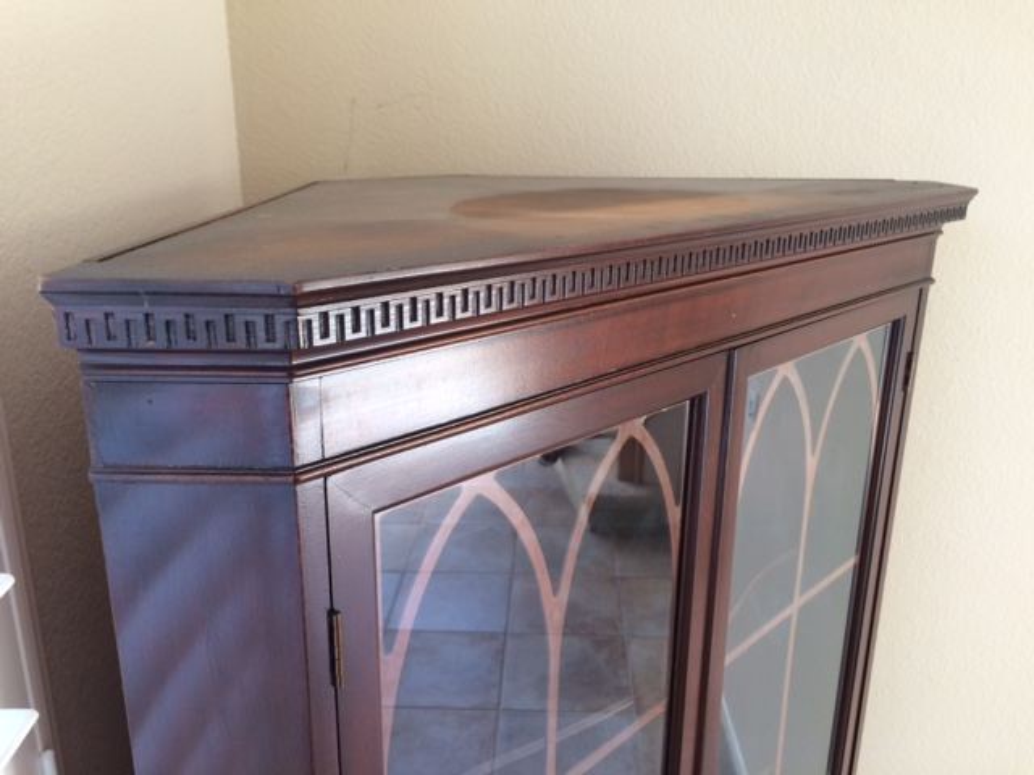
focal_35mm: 29
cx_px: 517
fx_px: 866
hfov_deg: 61.7
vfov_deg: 48.2
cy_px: 388
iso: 40
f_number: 2.2
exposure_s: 1/30
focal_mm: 4.15
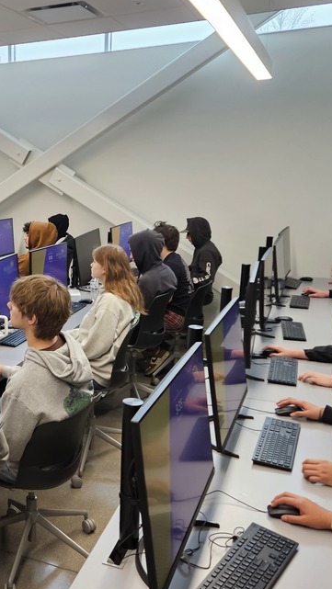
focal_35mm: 40
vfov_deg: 50.4
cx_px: -16
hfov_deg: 27.6
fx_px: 625
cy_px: 270
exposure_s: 1/120
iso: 160
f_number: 1.8
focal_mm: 5.4
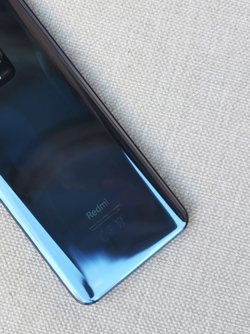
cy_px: 128
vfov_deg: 30.6
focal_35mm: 63
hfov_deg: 22.9
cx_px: 46
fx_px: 607
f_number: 1.6
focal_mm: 5.56
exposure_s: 1/118
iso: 50
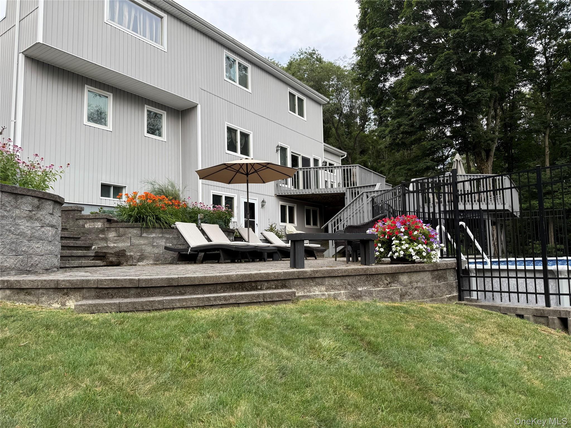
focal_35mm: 24
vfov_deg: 56.8
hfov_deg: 71.6
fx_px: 396
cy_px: 214
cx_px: 286
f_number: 1.78
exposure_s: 1/510
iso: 80
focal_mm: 6.76
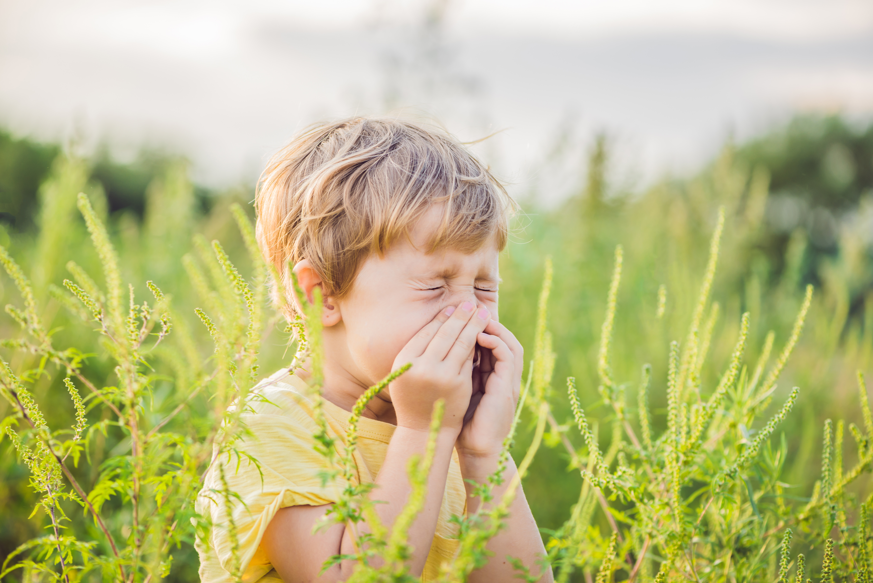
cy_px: 292
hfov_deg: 19.4
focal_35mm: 105
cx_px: 436
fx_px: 2547
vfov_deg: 13.1
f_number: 4
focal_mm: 105
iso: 80
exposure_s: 1/160
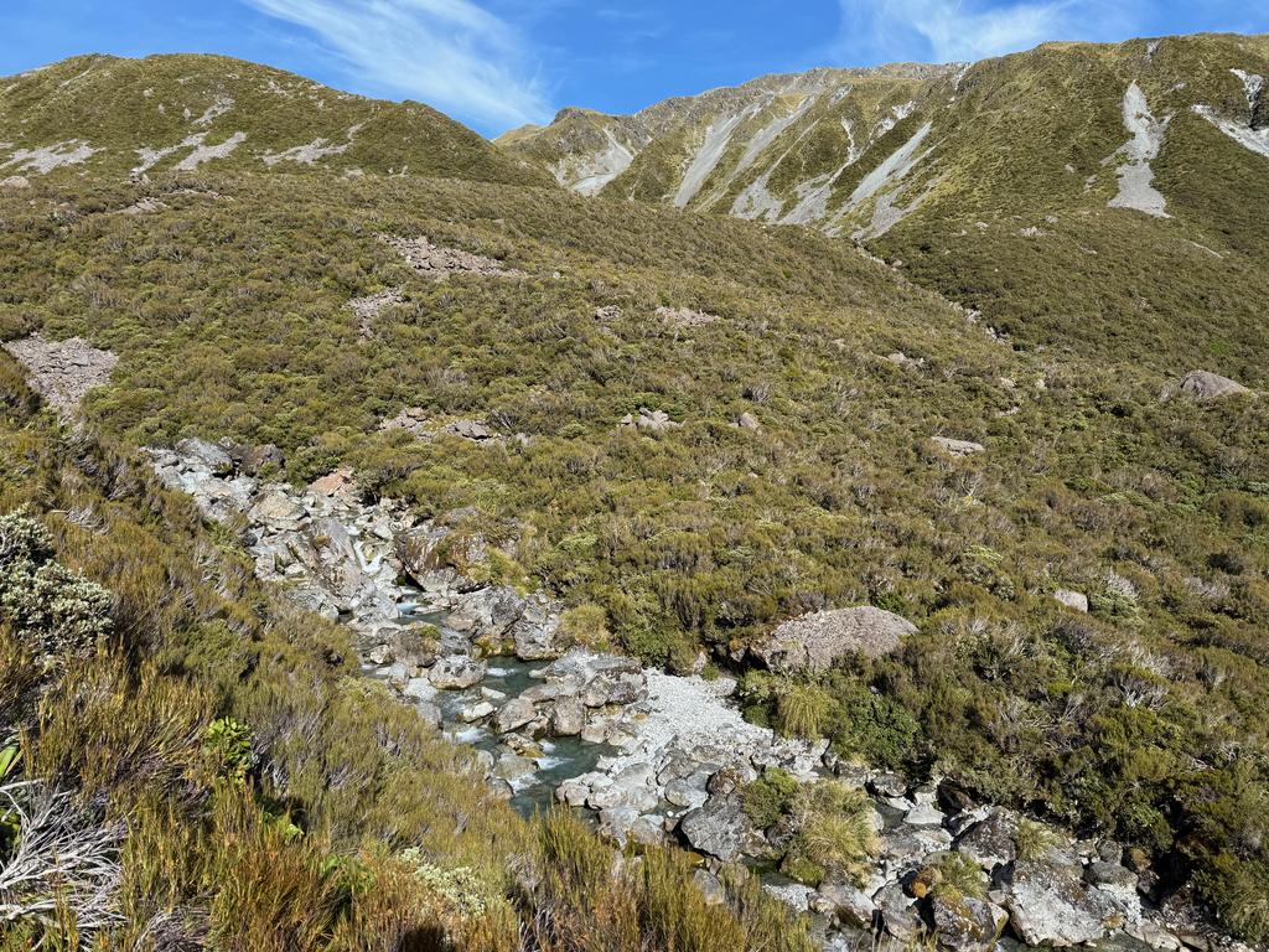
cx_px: 634
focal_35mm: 24
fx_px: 880
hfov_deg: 71.6
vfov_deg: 56.8
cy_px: 476
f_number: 1.78
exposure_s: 1/3021
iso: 80
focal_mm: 6.76
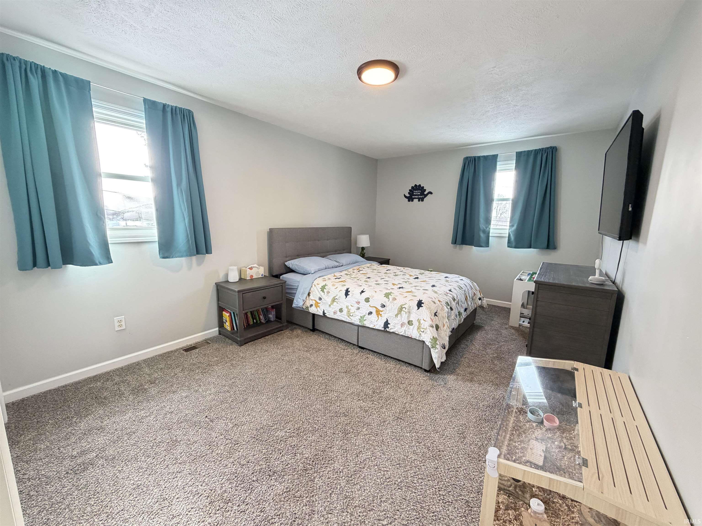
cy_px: 263
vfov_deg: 85.7
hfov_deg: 102.1
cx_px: 351
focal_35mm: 14
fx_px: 284
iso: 320
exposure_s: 1/60
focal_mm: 2.22
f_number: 2.2
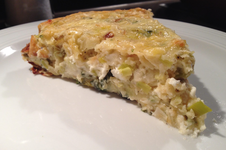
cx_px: 111
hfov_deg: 51.9
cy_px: 76
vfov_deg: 35.9
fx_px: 232
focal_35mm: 37
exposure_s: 1/20
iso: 80
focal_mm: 4.28
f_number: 2.4
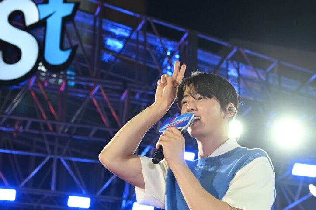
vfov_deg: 14.8
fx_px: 807
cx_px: 157
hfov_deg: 22.2
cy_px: 121
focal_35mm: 92
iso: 500
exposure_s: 1/160
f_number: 5
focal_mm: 65
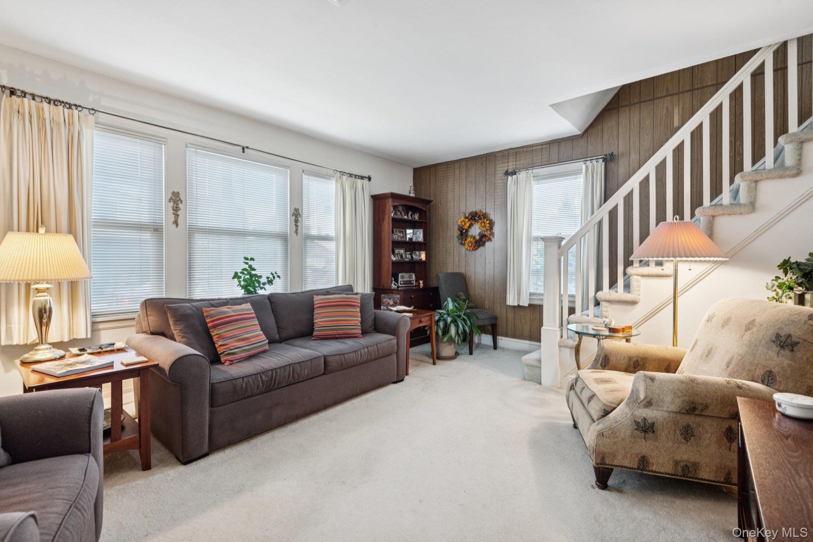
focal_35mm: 16
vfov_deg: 73.7
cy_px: 271
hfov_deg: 96.7
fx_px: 361
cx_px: 406
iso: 250
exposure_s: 1/3.33
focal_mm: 16
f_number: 9
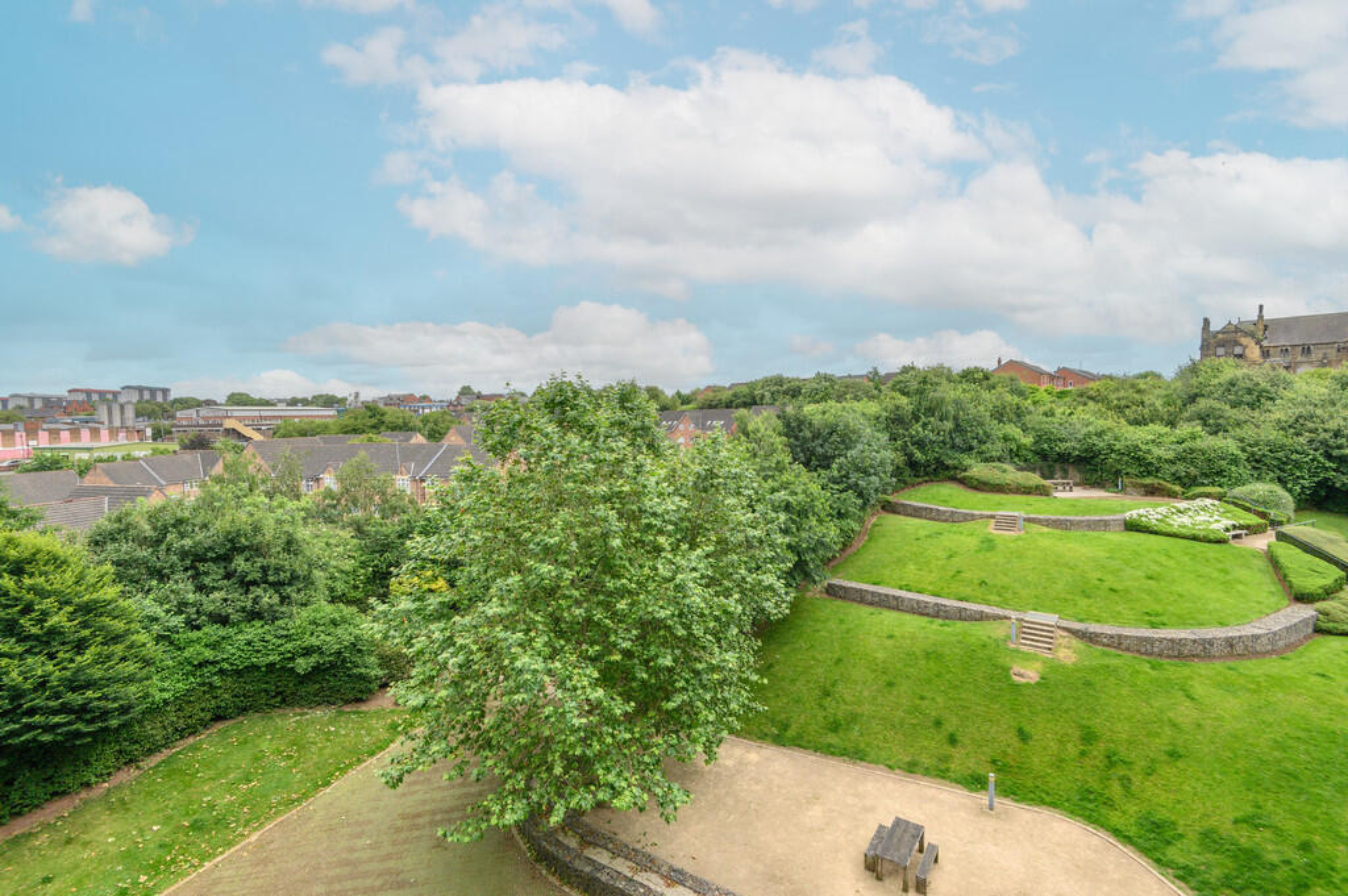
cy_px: 448
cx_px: 674
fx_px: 599
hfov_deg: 96.8
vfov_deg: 73.7
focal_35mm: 16
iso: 500
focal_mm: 16
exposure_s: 1/640
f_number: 8
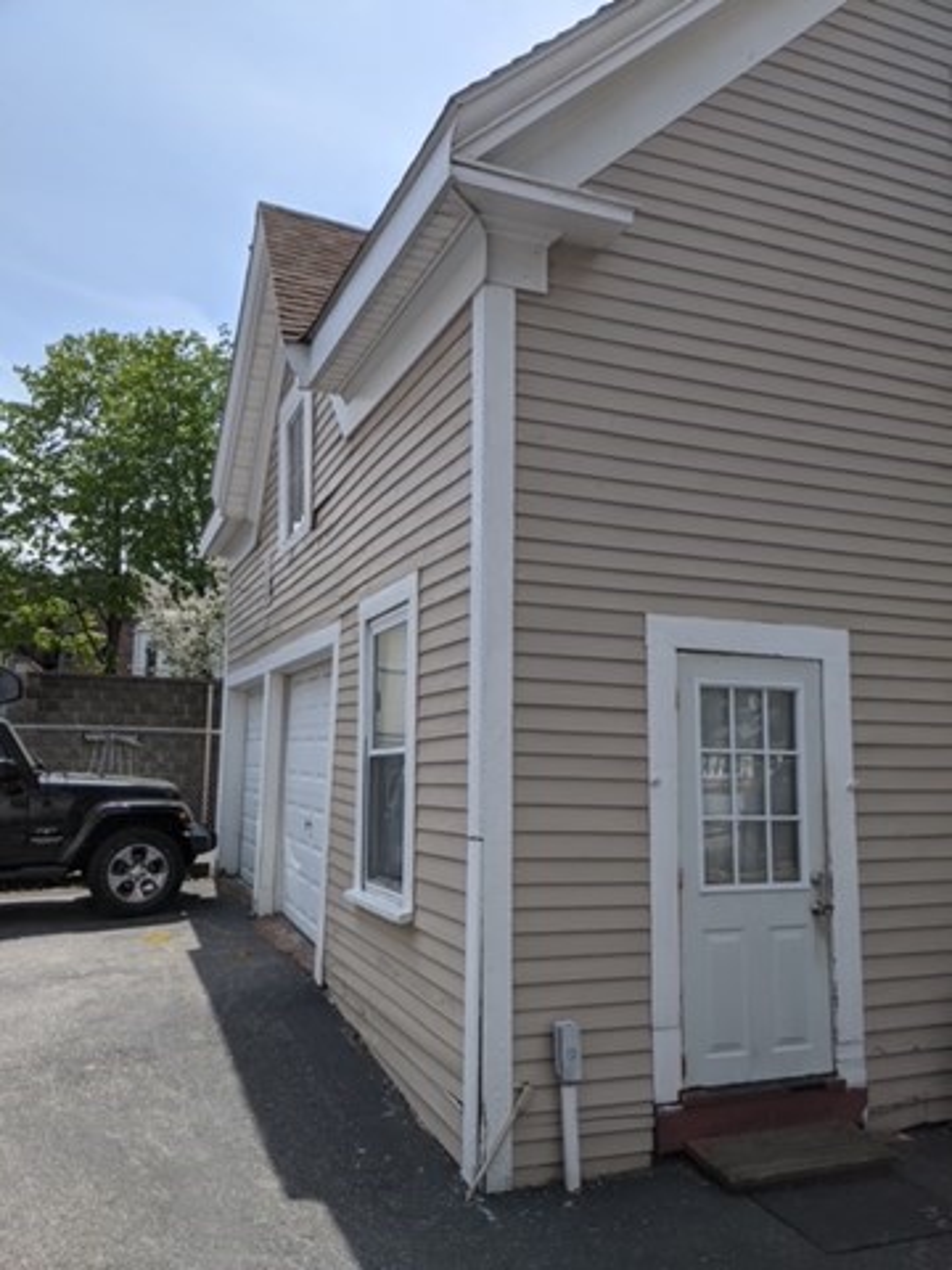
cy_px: 635
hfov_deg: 51.4
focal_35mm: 27
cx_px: 476
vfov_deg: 65.3
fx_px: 990
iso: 70
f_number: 1.8
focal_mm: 4.44
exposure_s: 1/4695
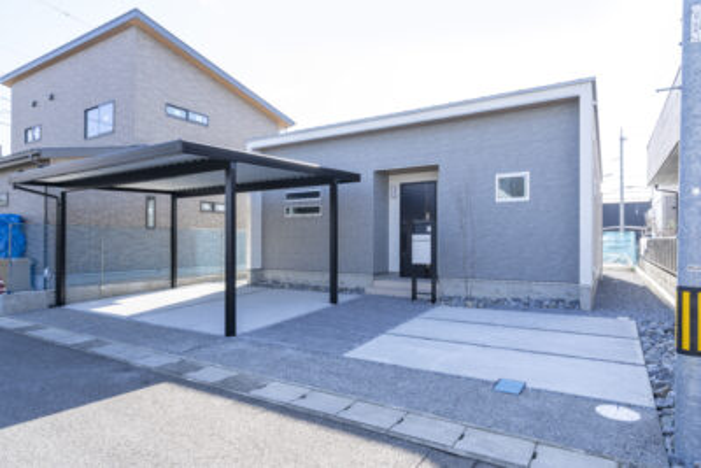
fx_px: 429
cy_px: 234
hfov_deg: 78.6
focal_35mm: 22
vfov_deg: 57.3
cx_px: 350
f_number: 11
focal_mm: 22
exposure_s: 1/30
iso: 100
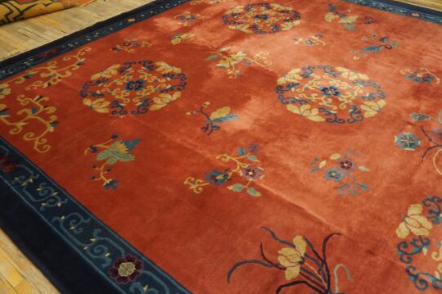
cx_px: 219
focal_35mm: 30
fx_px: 368
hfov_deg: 62.0
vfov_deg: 43.5
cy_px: 134
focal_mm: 18
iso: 1250
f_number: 4
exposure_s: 1/60
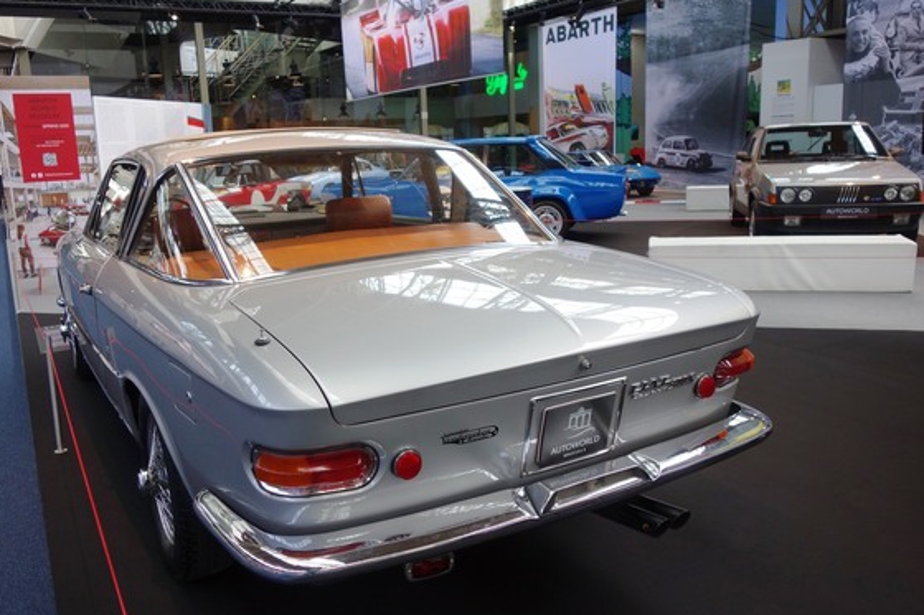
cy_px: 297
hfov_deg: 61.9
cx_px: 431
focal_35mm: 30
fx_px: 770
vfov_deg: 43.6
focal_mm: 10.4
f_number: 3.5
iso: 125
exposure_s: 1/100
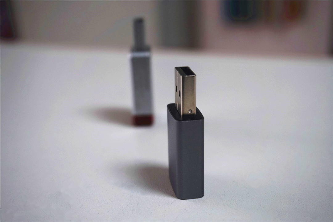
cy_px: 111
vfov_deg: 29.8
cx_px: 166
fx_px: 416
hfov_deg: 43.6
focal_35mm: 45
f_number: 5
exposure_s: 1/60
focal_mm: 30
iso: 160
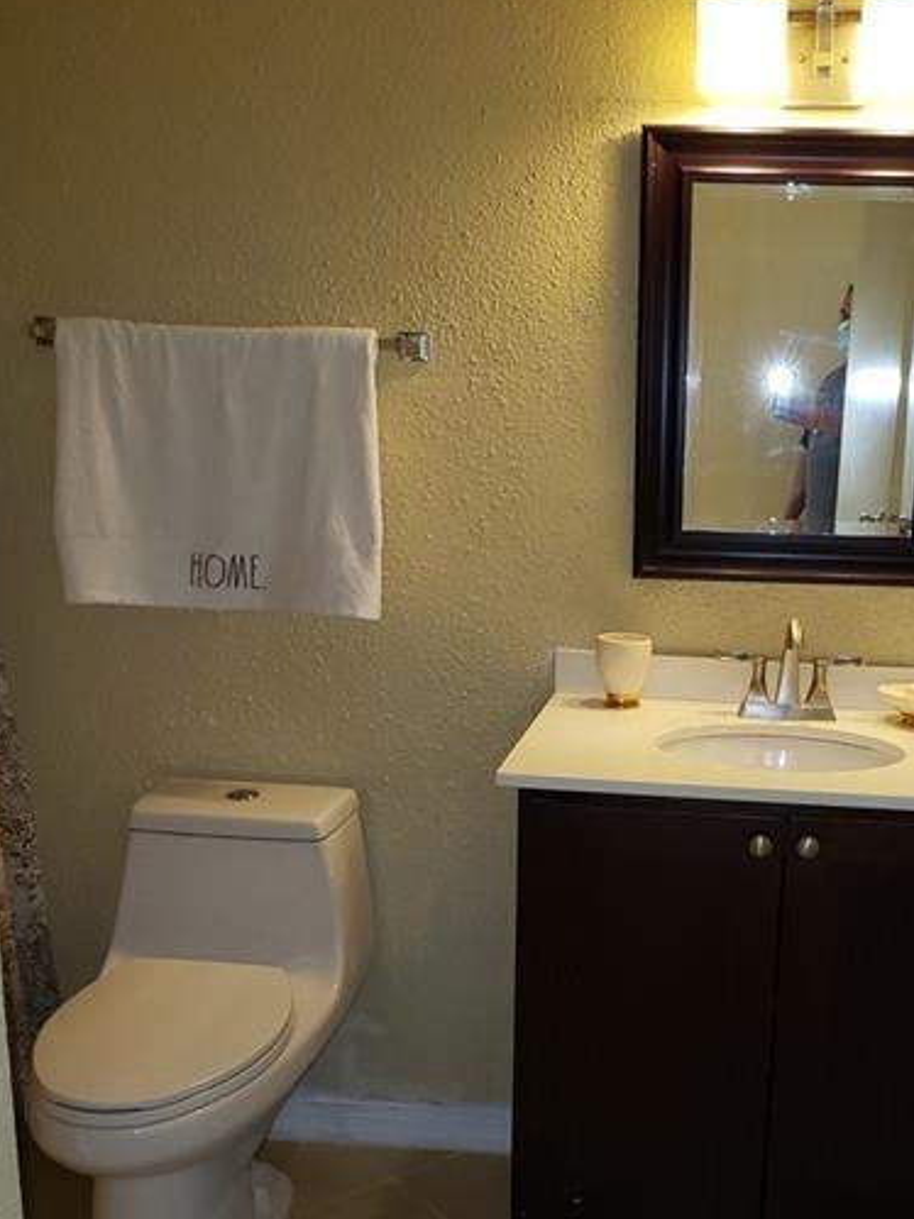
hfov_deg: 35.2
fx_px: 1409
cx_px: 682
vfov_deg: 46.2
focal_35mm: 40
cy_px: 789
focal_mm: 4.3
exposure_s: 1/24
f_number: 2.4
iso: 100
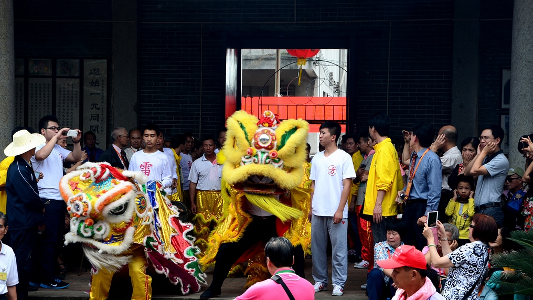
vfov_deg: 15.3
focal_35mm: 79
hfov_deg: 26.8
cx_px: 267
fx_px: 1117
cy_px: 163
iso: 250
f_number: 6.3
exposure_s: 1/320
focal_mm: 50
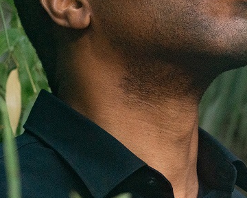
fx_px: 3136
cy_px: 64
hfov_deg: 4.5
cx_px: 264
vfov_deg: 3.6
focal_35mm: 429
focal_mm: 137
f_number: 8
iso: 2000
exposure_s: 1/200
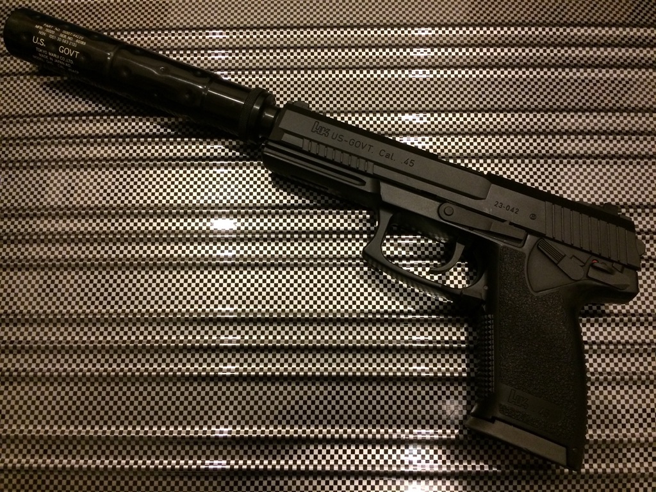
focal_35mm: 29
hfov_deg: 61.7
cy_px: 246
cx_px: 328
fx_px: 550
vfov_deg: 48.2
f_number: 2.2
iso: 320
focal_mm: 4.15
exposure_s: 1/24
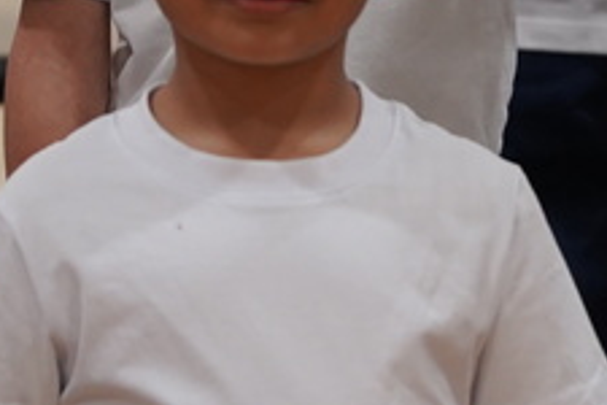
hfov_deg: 2.3
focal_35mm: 912
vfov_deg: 1.5
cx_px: 912
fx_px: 15376
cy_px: -231
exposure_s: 1/250
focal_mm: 200
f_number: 3.2
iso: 1600
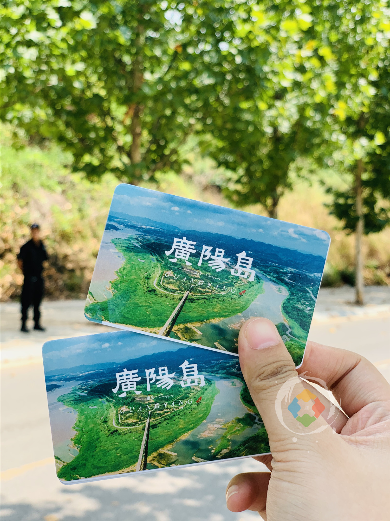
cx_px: 195
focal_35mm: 52
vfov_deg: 36.8
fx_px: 781
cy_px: 260
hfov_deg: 28.0
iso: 16
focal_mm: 6
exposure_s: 1/265
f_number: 2.4
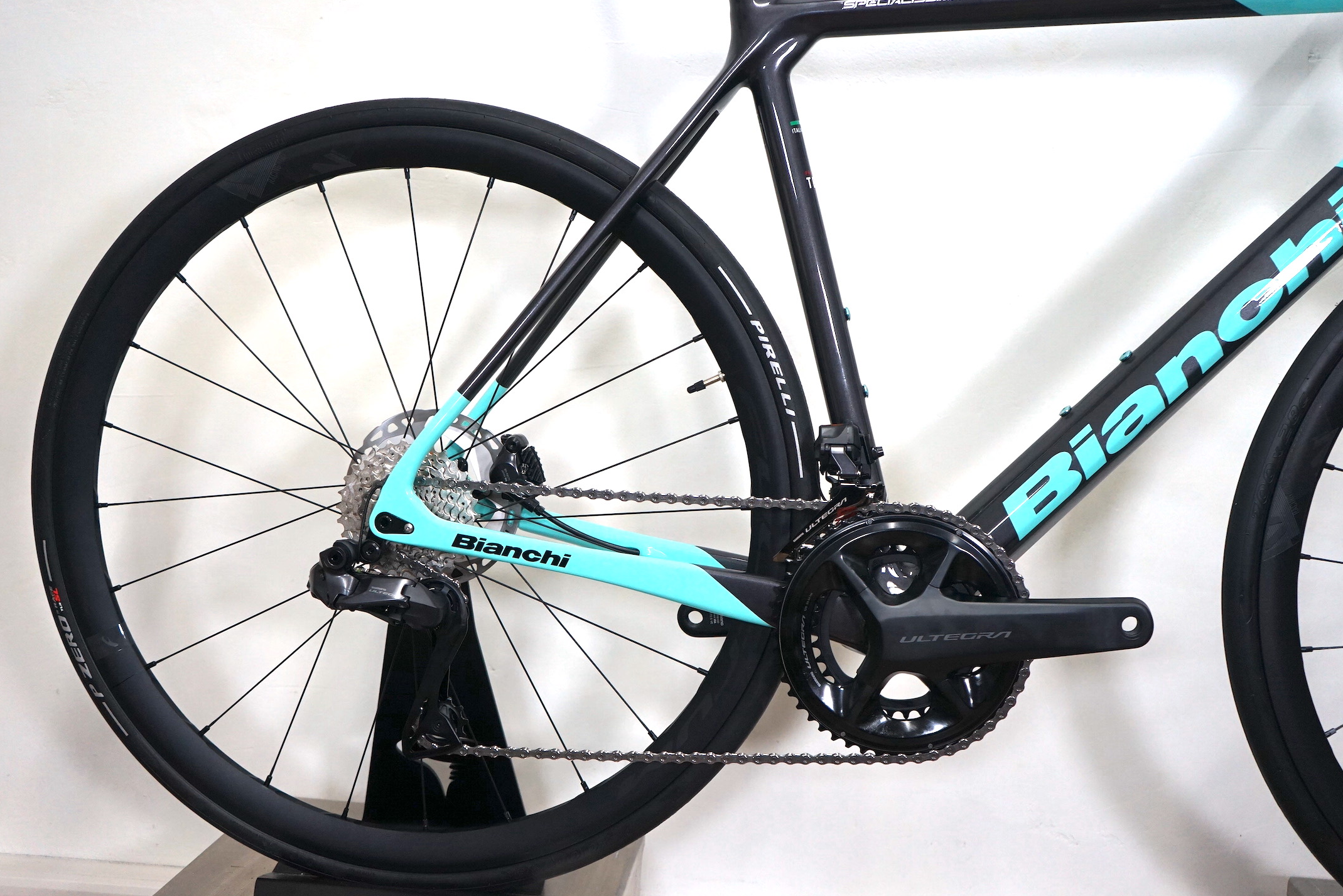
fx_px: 1380
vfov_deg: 35.9
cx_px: 678
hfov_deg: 51.9
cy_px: 441
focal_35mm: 37
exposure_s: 1/160
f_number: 4
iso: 1000
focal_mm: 36
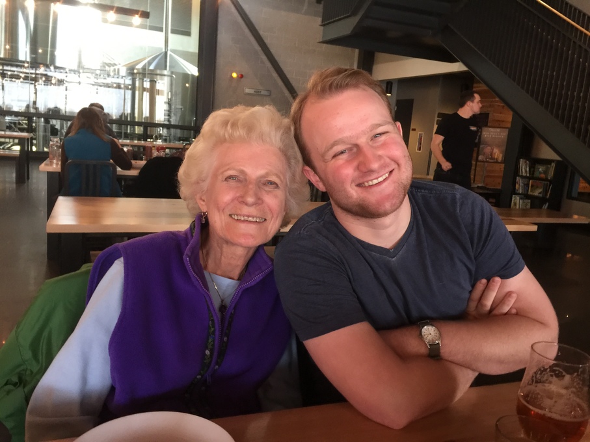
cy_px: 221
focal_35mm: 29
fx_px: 494
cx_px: 295
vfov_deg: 48.2
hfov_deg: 61.7
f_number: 2.2
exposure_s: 1/15
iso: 80
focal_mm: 4.15
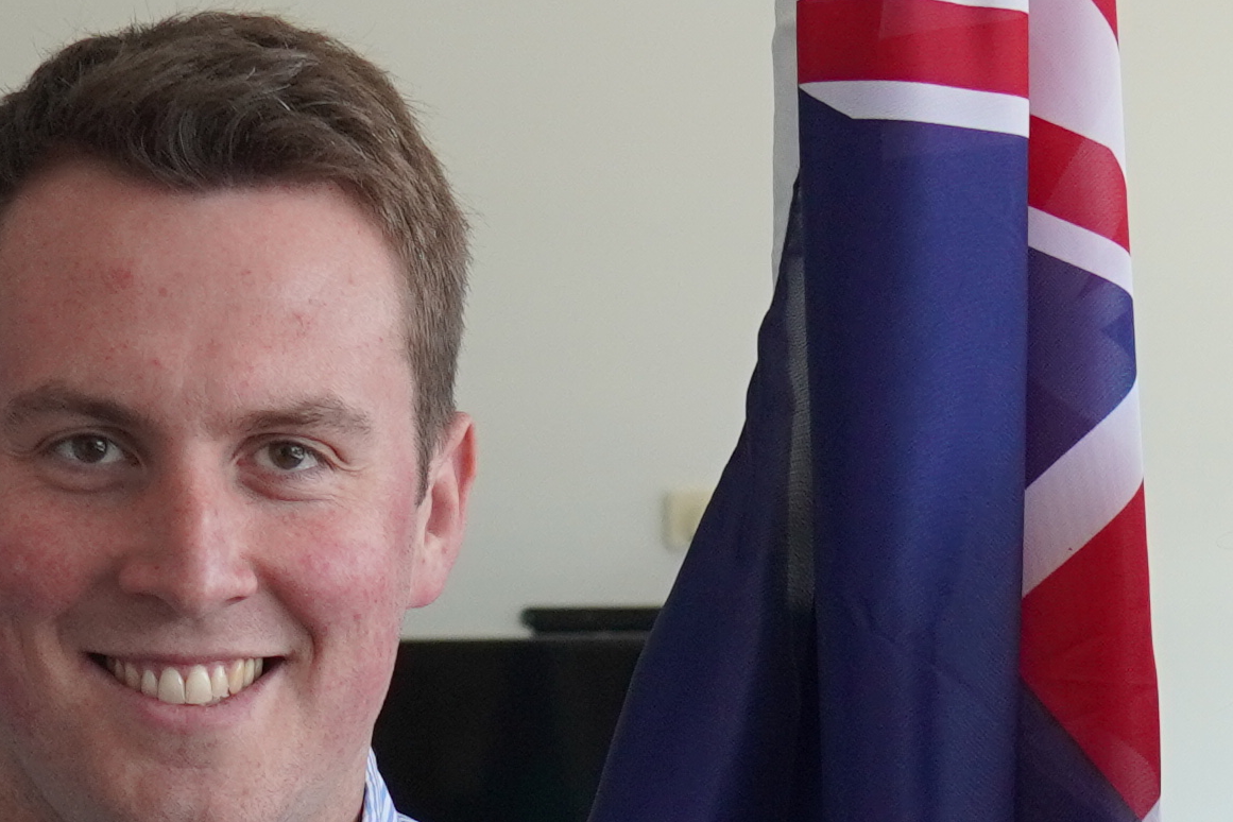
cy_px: 1389
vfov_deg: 7.2
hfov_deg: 11.0
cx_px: 826
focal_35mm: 186
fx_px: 6370
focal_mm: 24
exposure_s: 1/160
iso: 500
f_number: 4
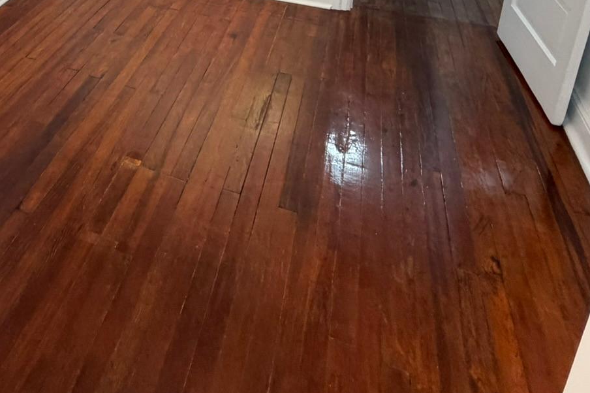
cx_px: 104
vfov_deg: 32.4
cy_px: -88
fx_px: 541
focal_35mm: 33
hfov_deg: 52.8
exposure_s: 1/60
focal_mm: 2.22
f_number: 2.2
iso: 250
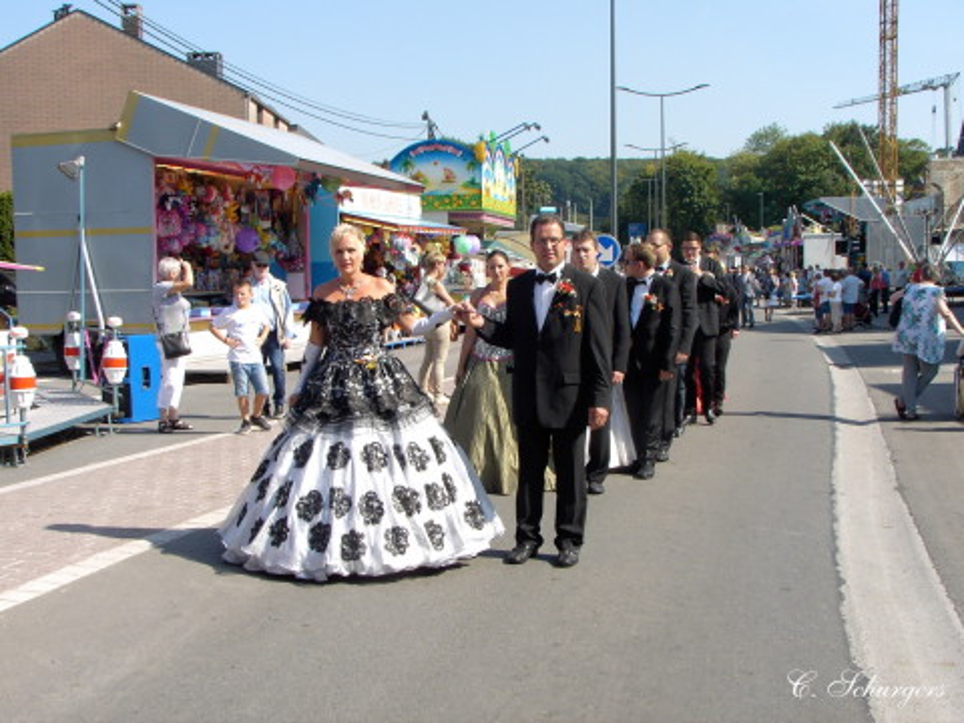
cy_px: 362
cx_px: 482
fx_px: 1281
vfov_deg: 31.5
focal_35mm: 46
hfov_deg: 41.2
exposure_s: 1/210
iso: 70
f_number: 5
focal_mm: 7.1
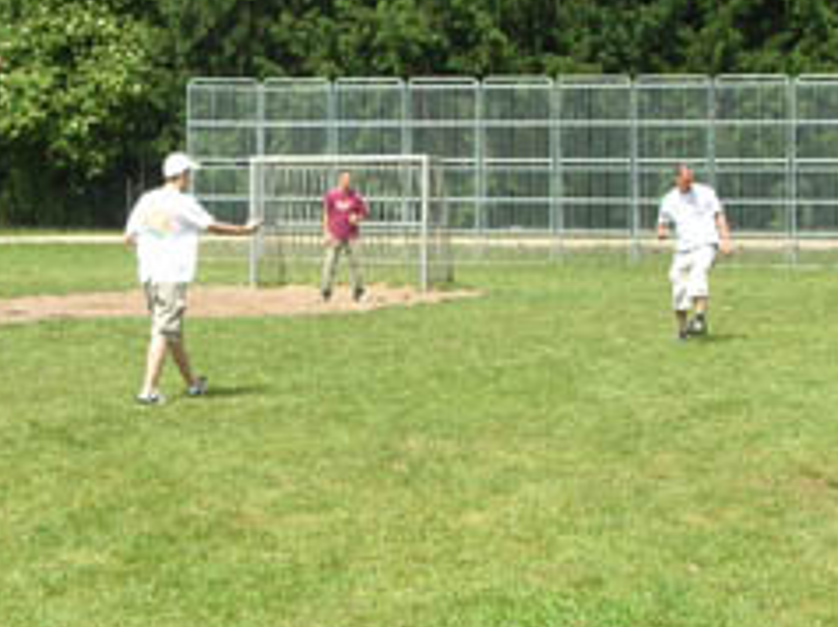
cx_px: 306
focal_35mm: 106
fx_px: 2564
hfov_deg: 18.5
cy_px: 312
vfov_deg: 13.9
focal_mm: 6.9
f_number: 3.9
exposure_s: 1/396
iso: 50
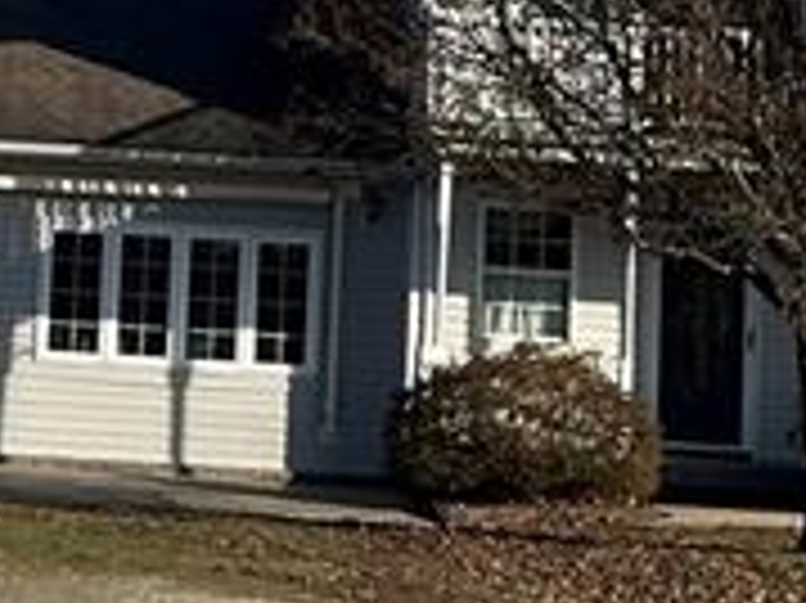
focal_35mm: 275
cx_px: -108
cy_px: -684
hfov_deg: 7.2
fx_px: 6399
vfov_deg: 5.3
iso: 64
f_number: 1.78
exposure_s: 1/3731
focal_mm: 6.86
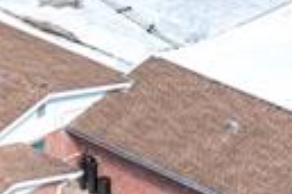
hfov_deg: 9.2
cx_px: 70
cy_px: 215
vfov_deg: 6.1
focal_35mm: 223
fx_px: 1809
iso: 100
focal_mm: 10.26
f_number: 3.5
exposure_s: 1/240
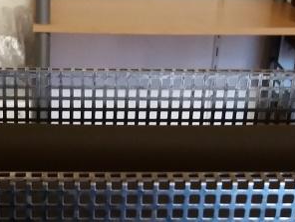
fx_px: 827
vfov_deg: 15.0
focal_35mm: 97
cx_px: 100
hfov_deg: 20.2
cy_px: 216
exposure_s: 1/33
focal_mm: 3.7
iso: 160
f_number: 1.9
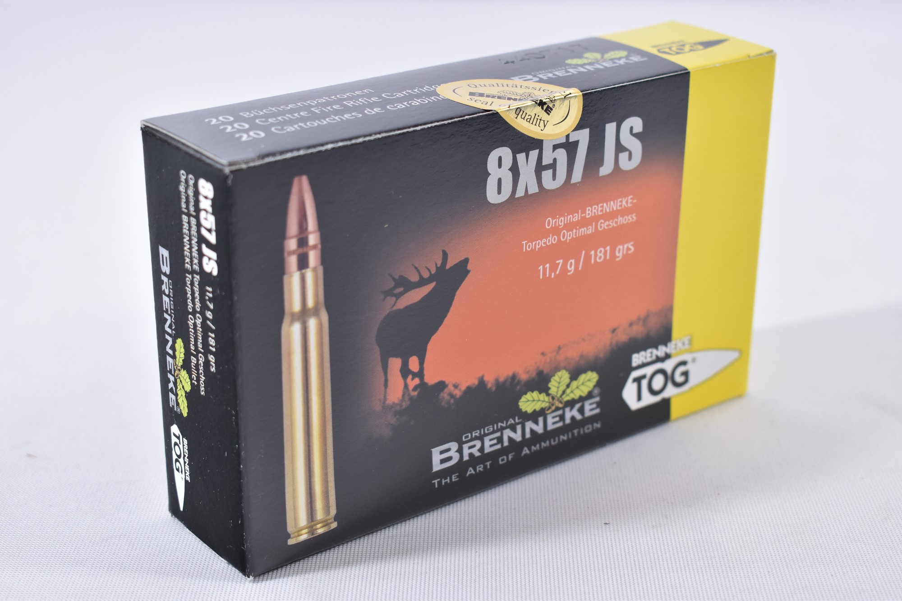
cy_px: 300
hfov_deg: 31.9
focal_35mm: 63
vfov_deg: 21.6
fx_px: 1578
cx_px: 451
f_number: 5
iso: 640
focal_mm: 42
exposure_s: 1/50
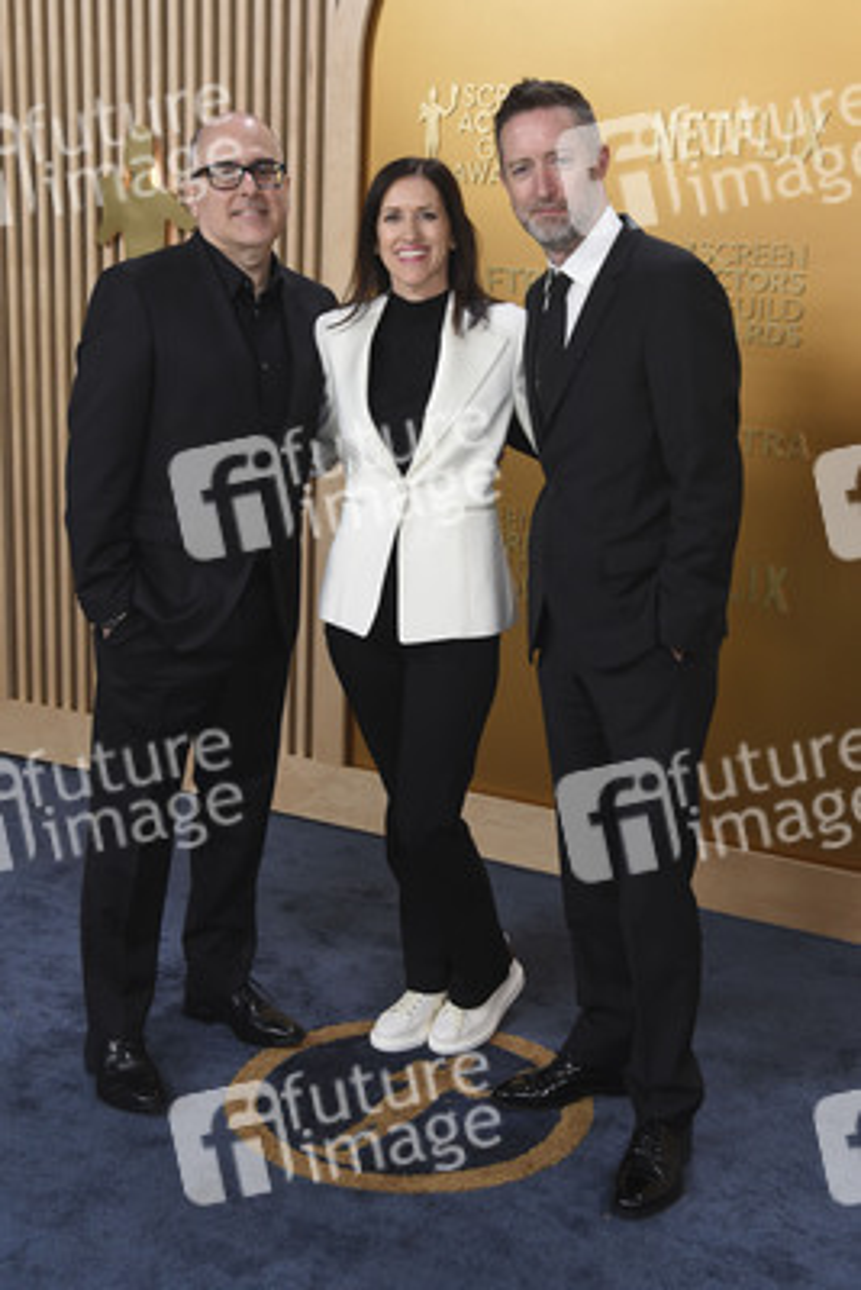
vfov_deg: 39.6
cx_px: 430
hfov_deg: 27.0
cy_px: 645
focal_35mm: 50
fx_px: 1792
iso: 2500
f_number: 5
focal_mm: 50
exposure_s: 1/250
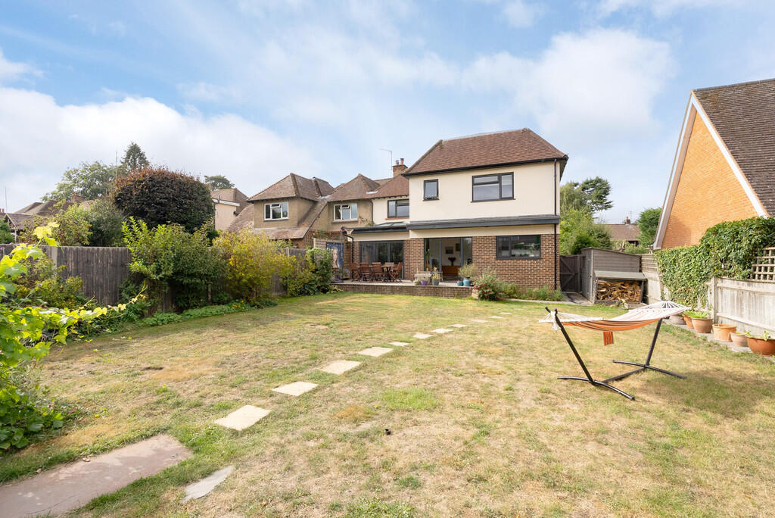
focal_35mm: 16
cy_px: 259
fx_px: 345
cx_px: 388
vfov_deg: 73.8
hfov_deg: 96.7
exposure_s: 1/1250
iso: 1250
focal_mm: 16
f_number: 7.1
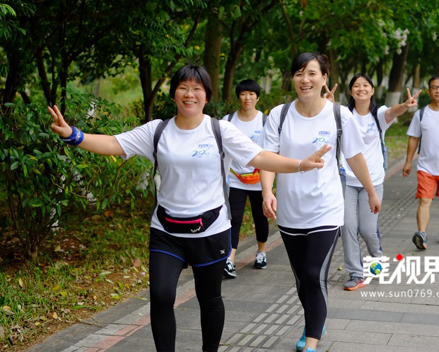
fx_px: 780
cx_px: 261
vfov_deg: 25.4
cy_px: 176
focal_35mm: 60
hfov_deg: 31.4
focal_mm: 35
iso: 400
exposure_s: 1/500
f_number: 1.8
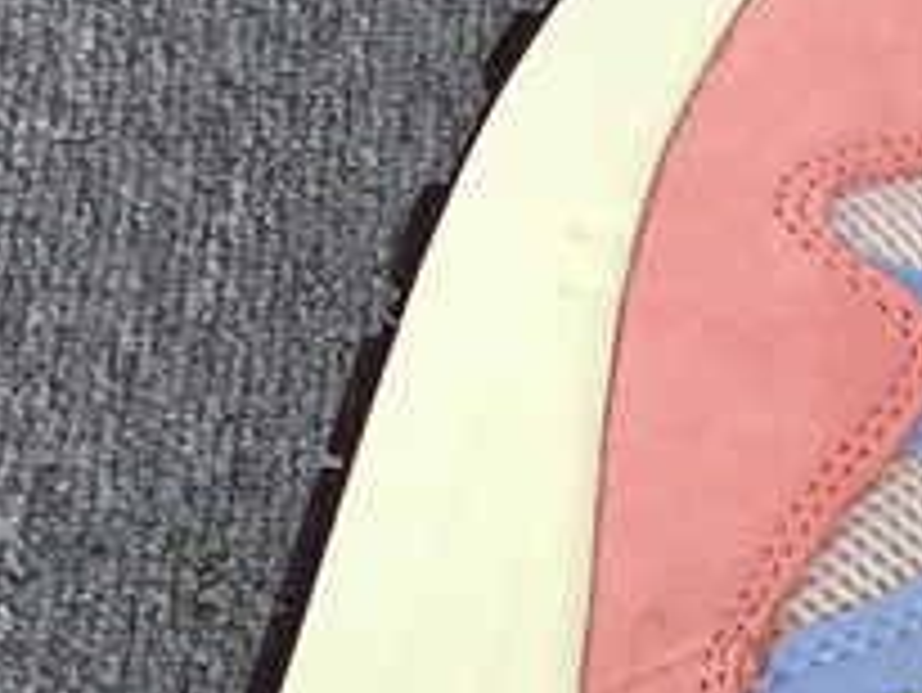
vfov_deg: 10.6
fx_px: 3624
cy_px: 925
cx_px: 1322
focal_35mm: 136
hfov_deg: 13.7
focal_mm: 3.3
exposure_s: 1/341
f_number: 2.4
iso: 25
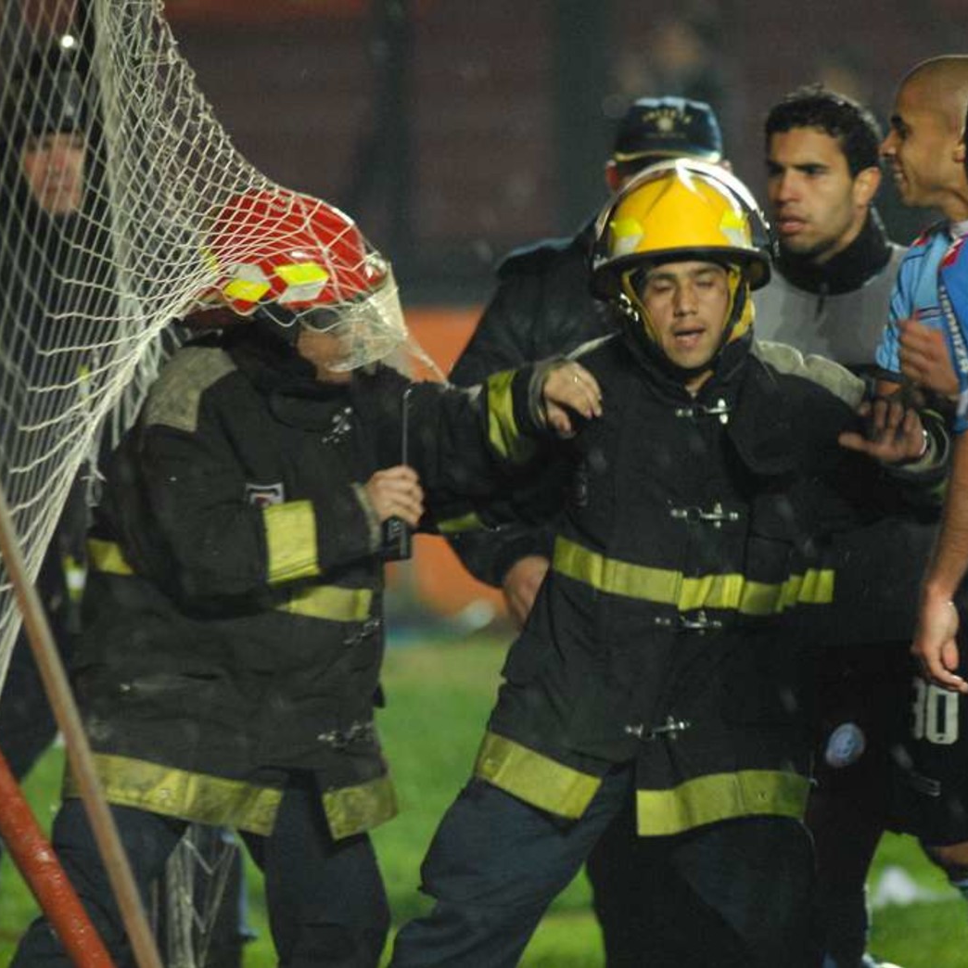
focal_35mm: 574
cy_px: 484
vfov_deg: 3.1
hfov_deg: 3.1
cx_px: 588
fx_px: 18160
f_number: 2.8
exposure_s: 1/200
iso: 1600
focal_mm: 300
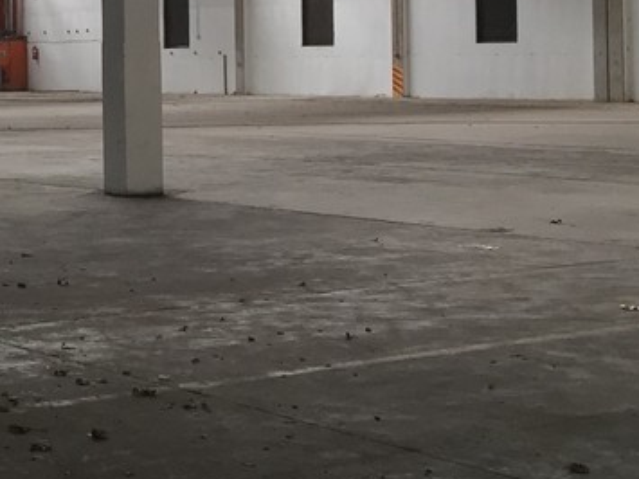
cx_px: 58
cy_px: 61
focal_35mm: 98
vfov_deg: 14.9
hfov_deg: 19.6
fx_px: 1808
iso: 50
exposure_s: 1/33
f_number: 2.2
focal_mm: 4.15
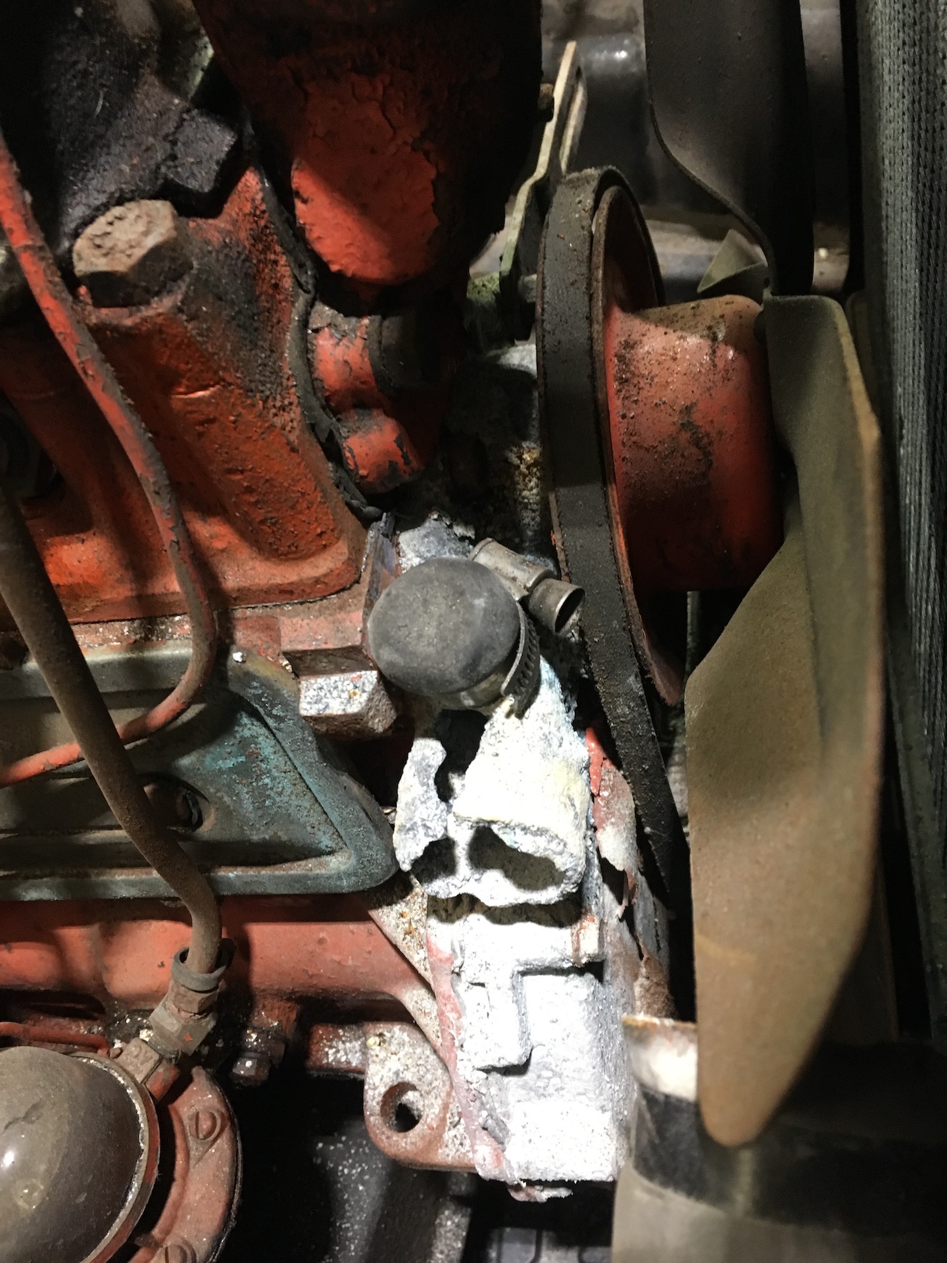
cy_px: 632
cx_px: 474
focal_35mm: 29
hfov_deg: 48.2
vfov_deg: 61.7
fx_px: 1058
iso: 200
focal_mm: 4.15
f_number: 2.2
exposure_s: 1/20
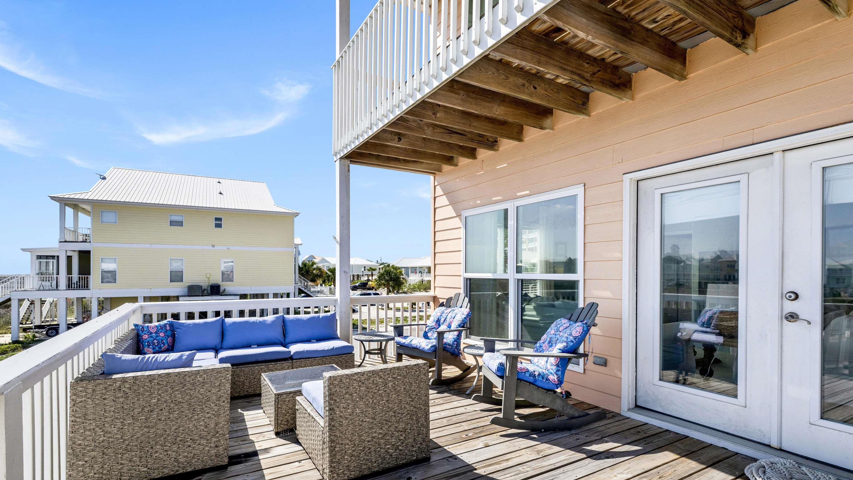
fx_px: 362
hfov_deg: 99.4
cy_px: 272
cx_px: 422
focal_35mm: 16
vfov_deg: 66.8
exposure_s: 1/640
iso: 400
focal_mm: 15
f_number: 11
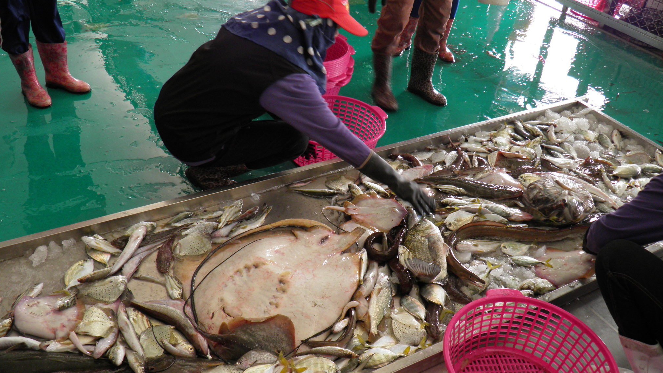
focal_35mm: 33
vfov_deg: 35.6
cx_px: 331
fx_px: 580
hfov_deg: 59.5
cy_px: 197
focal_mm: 5.5
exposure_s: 1/30
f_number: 3
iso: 125
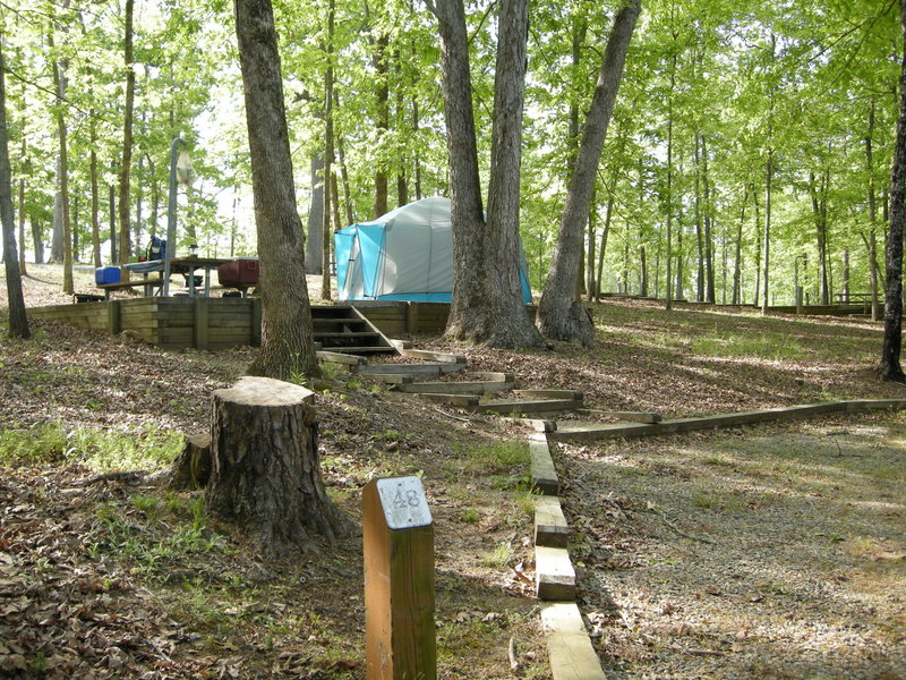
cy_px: 340
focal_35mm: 35
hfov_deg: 52.6
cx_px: 453
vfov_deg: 40.7
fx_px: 916
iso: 64
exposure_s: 1/64.3
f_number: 3.4
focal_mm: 7.5
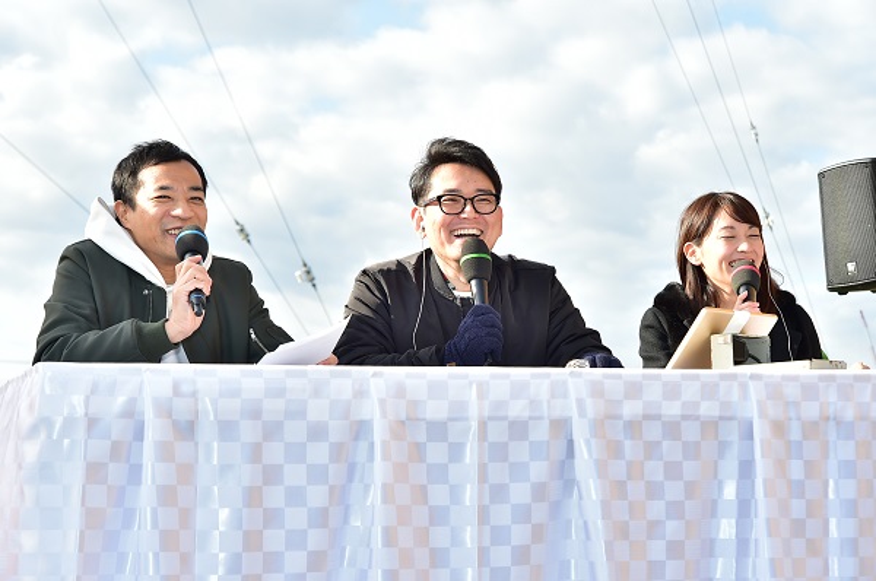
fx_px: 1822
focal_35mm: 75
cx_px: 438
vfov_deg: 18.1
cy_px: 290
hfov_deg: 27.0
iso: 250
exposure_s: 1/250
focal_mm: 75
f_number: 9
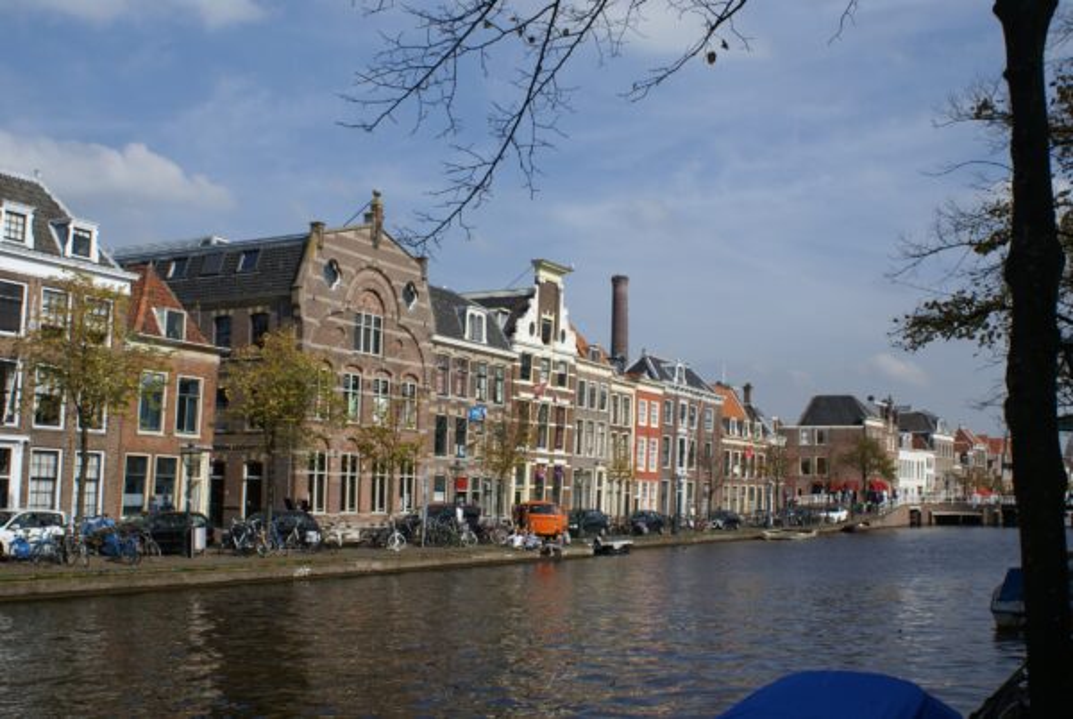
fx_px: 1164
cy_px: 360
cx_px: 536
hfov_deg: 49.5
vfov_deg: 34.3
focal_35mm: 39
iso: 100
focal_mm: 26
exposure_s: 1/250
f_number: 10
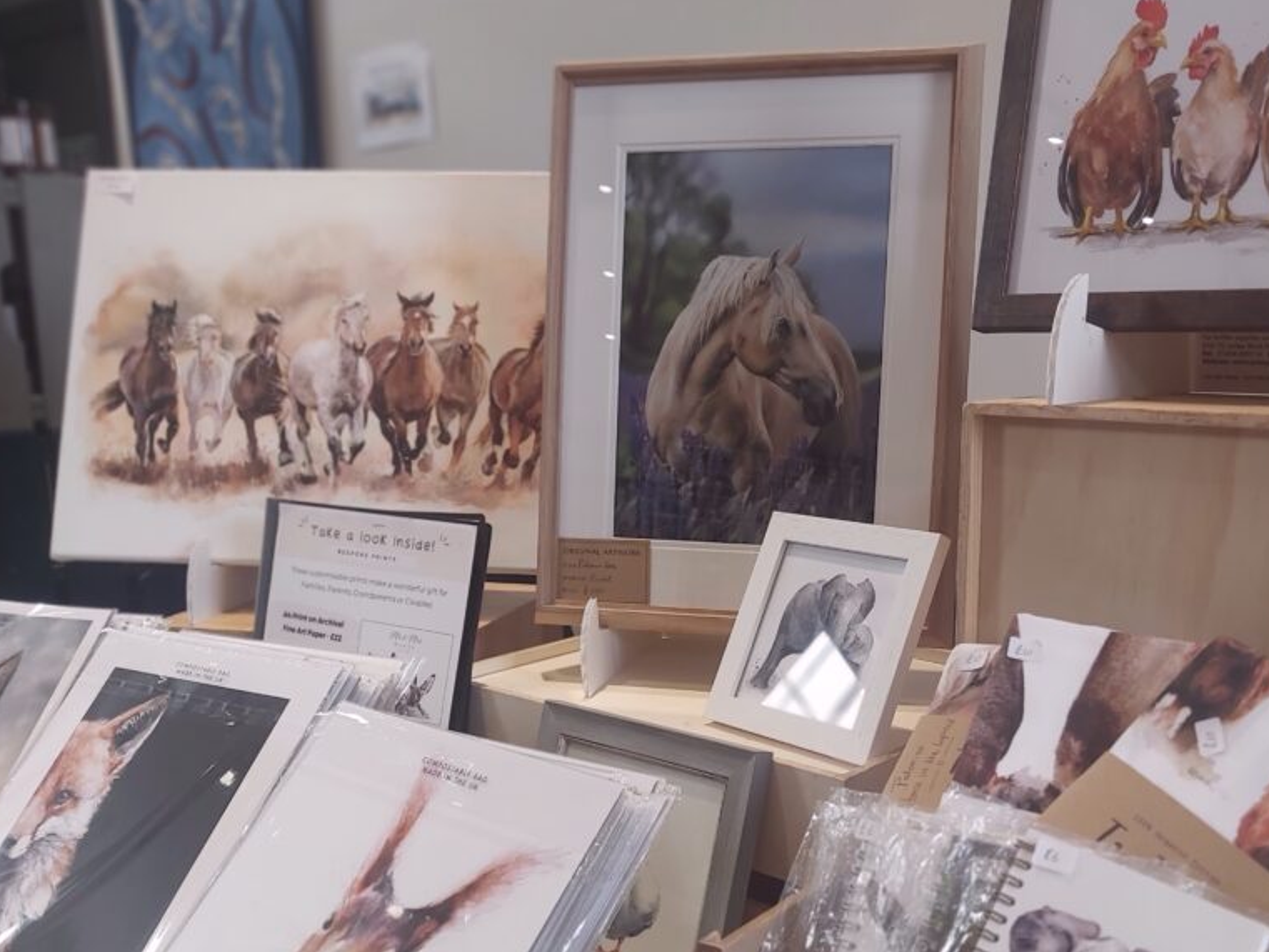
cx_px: 835
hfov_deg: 51.7
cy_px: 607
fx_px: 1283
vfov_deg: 40.4
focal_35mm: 35
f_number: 1.7
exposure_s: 1/100
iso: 80
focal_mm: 3.92
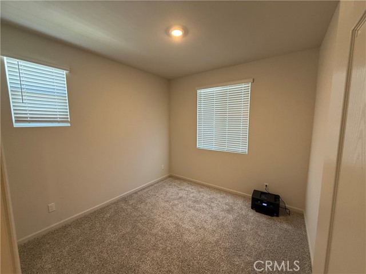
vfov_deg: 85.7
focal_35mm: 14
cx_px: 183
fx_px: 148
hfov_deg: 102.1
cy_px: 137
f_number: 2.2
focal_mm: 2.22
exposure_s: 1/60
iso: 200
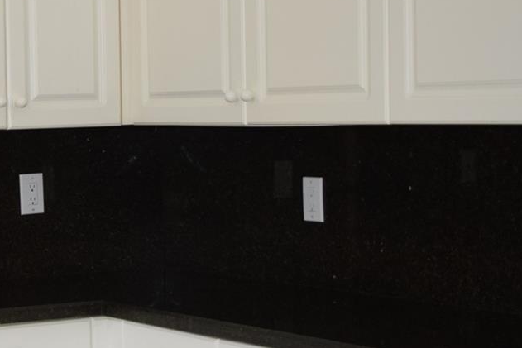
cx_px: -58
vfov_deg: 12.4
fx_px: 1599
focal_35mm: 110
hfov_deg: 17.9
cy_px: 217
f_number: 4.5
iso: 800
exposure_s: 1/80
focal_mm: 29
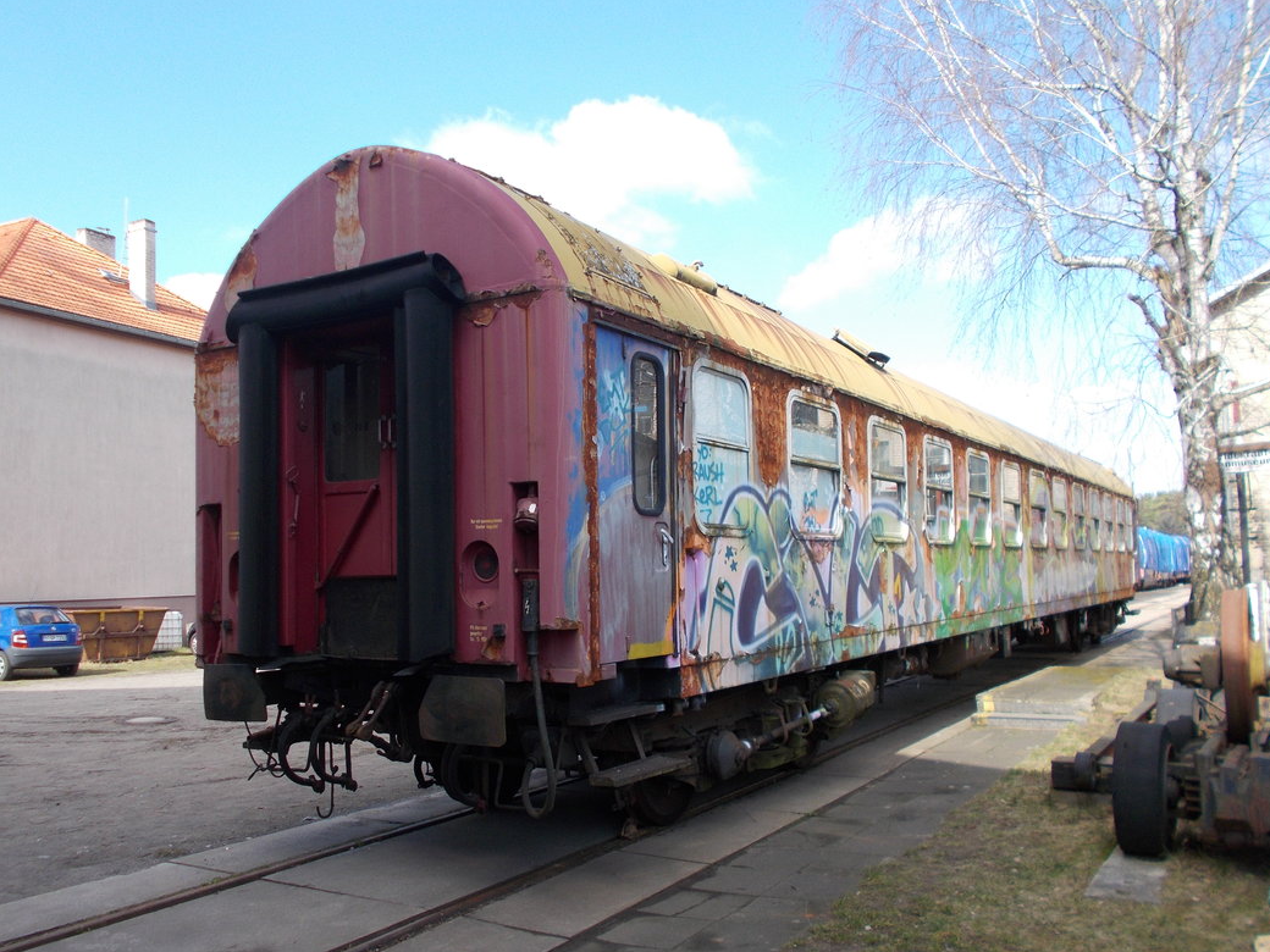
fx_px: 1101
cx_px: 575
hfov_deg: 59.9
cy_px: 536
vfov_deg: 46.7
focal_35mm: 30
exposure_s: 1/320
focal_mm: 4.6
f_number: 3.2
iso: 80
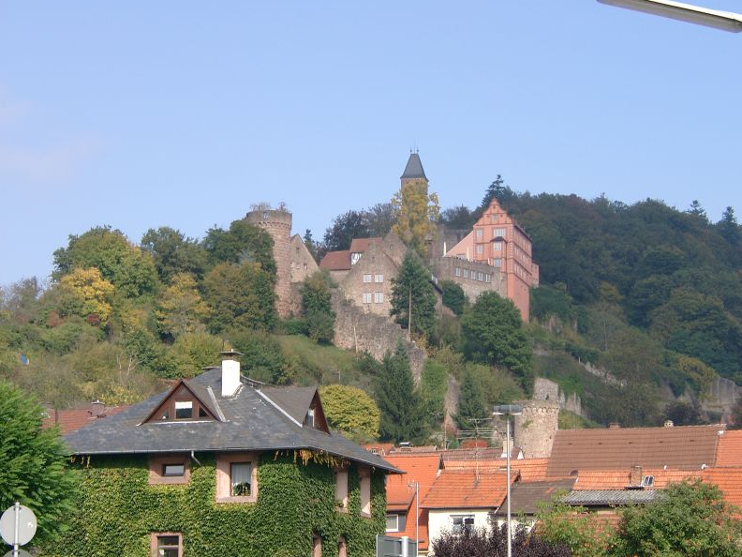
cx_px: 368
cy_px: 277
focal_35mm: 101
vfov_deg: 14.6
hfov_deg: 19.4
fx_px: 2165
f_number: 4
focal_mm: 20.74
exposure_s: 1/377
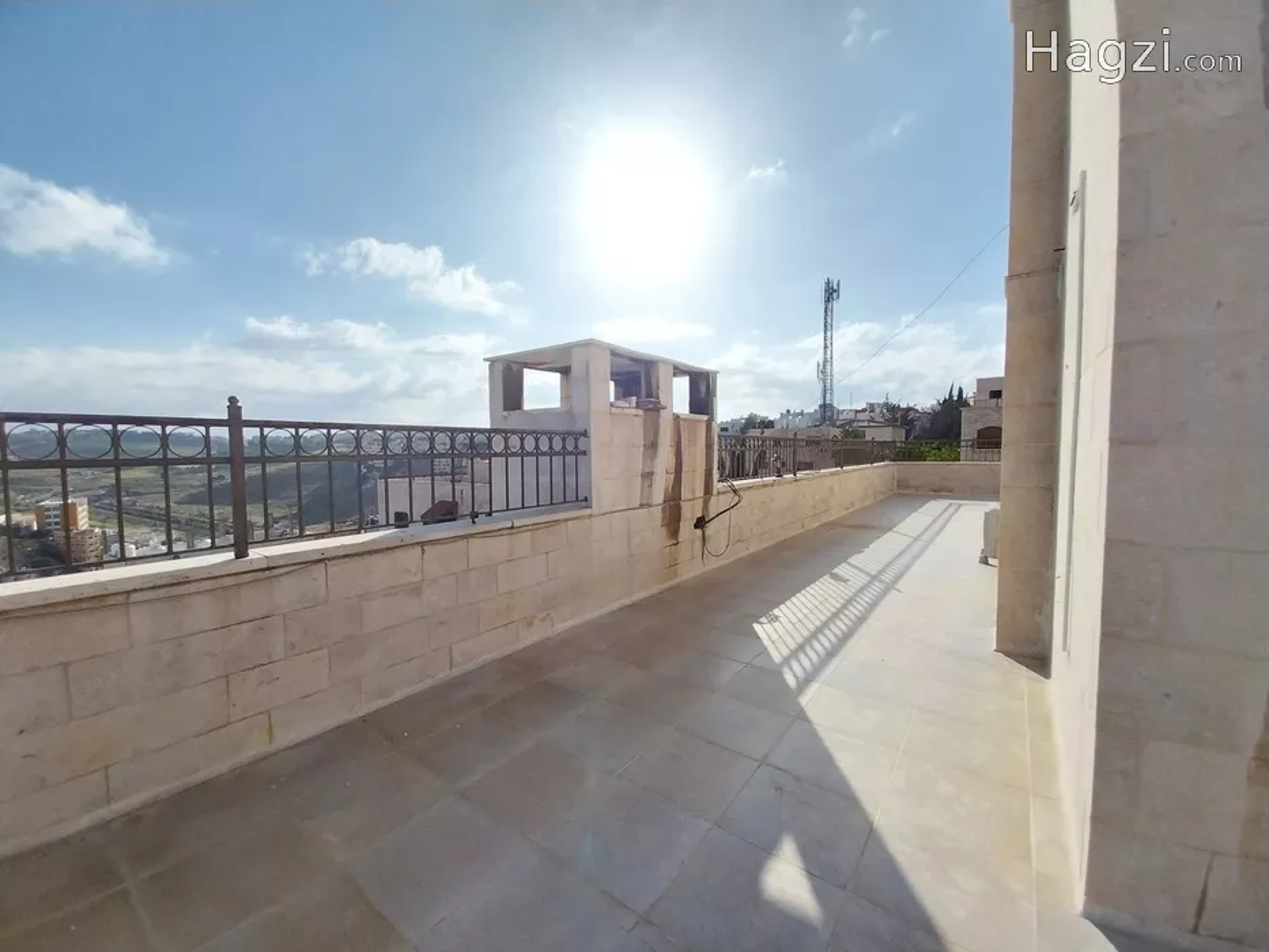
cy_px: 476
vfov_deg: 89.9
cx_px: 634
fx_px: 477
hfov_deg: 106.2
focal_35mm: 13
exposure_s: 1/1696
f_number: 2.2
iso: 64
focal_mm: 1.3
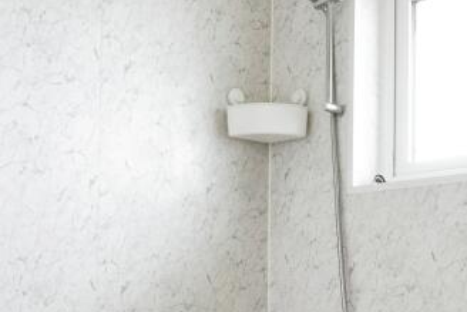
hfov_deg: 38.9
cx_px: 330
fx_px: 649
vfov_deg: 26.2
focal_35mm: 50
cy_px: 279
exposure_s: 1/20
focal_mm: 16
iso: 2000
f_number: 9
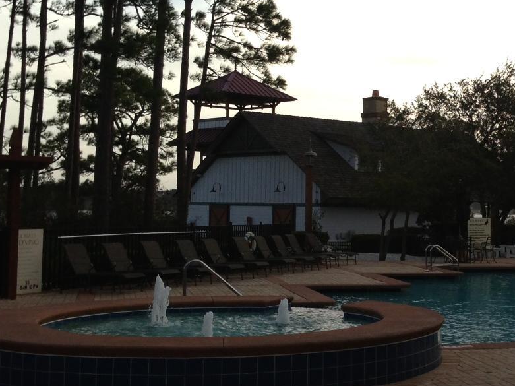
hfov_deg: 27.3
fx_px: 1026
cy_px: 186
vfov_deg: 21.3
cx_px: 448
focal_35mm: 69
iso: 64
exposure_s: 1/475
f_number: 2.4
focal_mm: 4.13
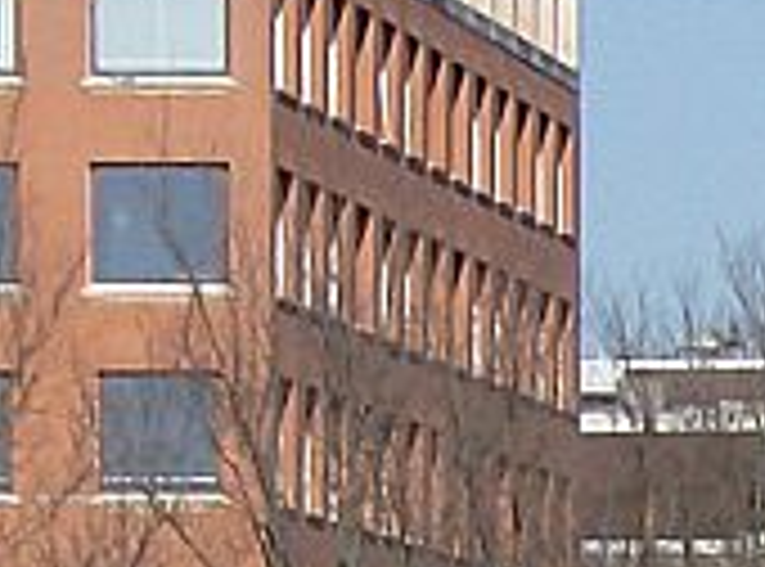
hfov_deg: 3.0
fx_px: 14348
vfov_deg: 2.3
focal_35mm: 652
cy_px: 929
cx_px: 1544
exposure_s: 1/415
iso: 100
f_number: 7.8
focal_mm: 18
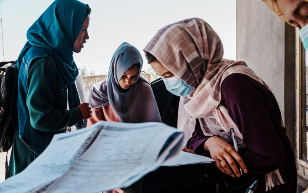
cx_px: 108
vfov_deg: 27.2
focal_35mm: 47
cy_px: 133
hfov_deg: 42.2
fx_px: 394
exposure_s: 1/640
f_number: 8
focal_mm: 33
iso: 1600
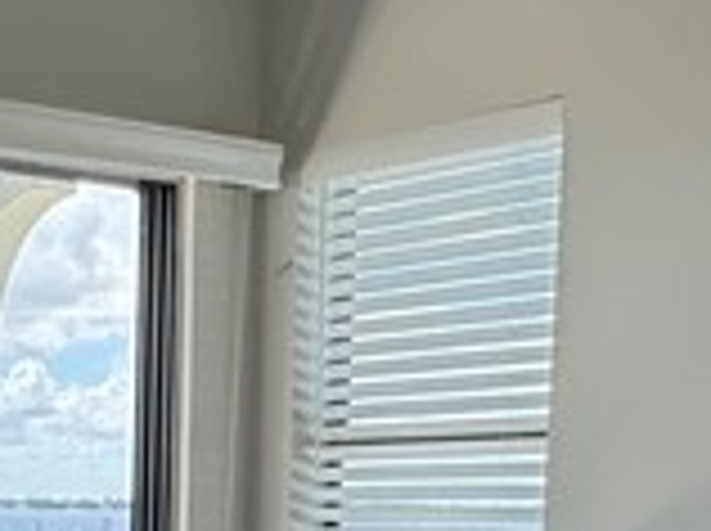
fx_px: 1866
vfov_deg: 15.1
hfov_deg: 21.2
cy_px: 770
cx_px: 104
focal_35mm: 91
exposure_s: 1/681
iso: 40
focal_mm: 2.22
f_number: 2.2
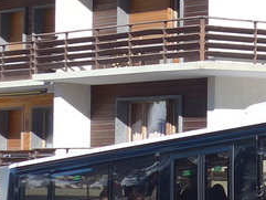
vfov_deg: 6.8
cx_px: 355
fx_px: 1684
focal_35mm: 219
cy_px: 44
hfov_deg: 8.9
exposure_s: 1/1600
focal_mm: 9
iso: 80
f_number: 2.8
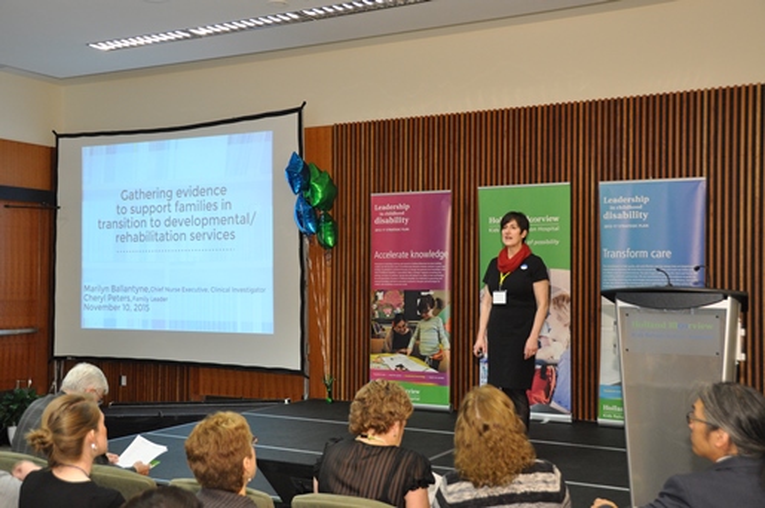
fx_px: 891
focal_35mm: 42
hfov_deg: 46.4
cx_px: 382
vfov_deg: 31.8
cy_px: 254
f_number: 5
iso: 1250
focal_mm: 28
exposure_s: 1/60
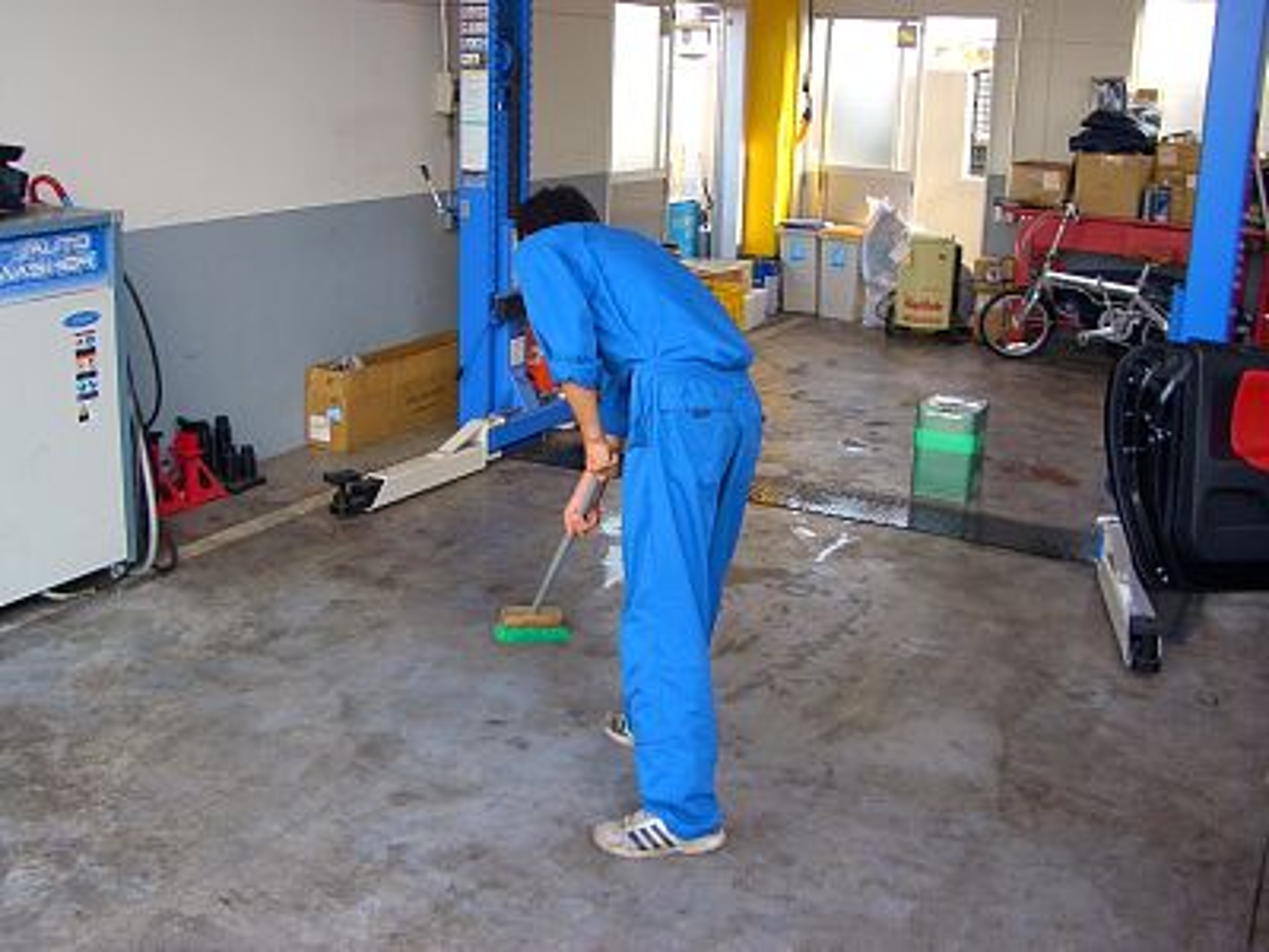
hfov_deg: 52.6
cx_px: 634
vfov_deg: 40.7
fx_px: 1283
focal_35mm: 35
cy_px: 476
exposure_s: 1/100
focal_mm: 5.8
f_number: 2.6
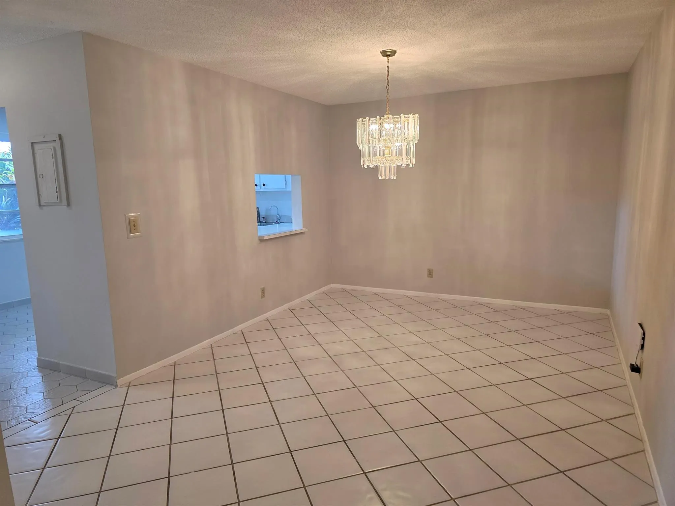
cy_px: 253
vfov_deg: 58.9
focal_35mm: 23
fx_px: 448
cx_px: 338
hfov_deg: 73.9
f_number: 1.7
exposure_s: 1/120
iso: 160
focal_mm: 6.3
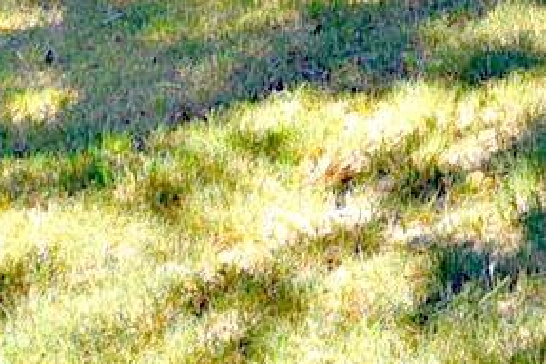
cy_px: -714
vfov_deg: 10.2
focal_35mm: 100
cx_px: 1495
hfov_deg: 12.6
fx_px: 1516
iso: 200
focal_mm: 14
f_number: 9
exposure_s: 1/320
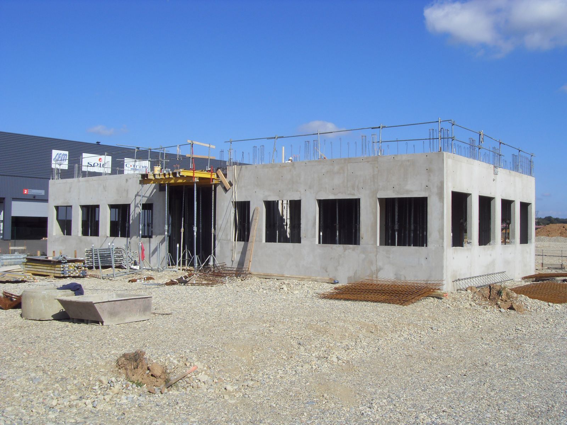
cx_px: 284
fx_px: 639
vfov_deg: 36.8
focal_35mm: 39
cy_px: 212
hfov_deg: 47.9
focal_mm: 6.6
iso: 80
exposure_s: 1/500
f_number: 6.2
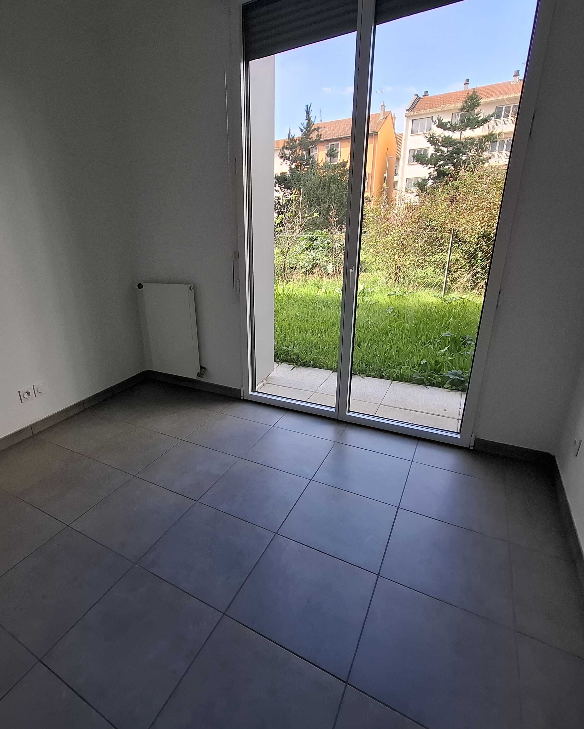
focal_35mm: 17
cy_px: 365
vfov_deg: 89.6
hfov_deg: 76.0
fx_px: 367
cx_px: 228
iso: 40
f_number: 2.2
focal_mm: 1.74
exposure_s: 1/121
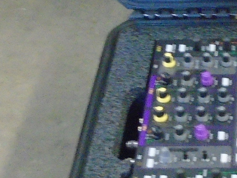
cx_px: 295
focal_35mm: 113
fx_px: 774
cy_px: 34
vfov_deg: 13.0
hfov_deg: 16.6
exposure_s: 1/13
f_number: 3.2
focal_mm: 4.6
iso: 800
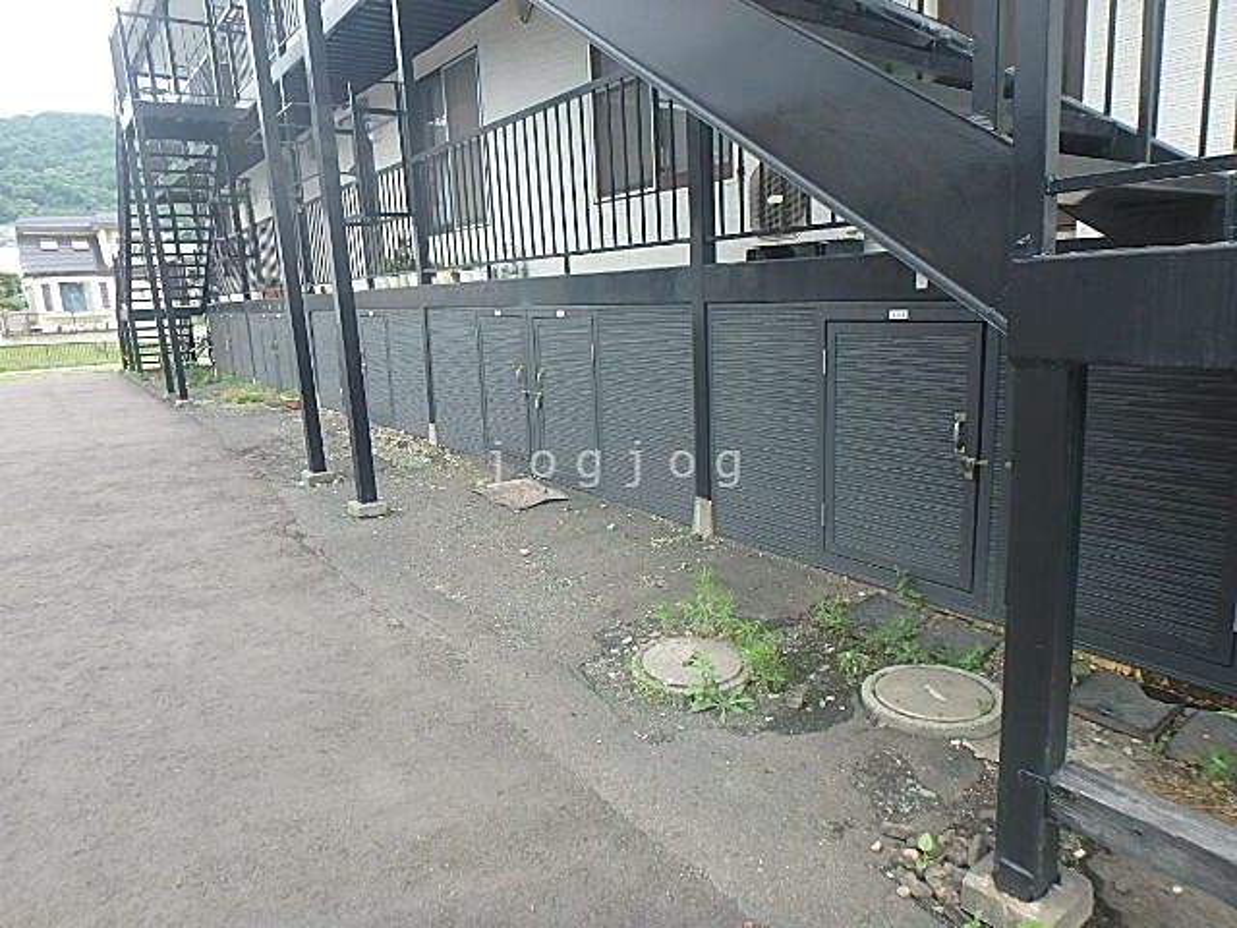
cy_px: 464
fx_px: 750
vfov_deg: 63.4
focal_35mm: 21
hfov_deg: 79.0
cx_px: 618
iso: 125
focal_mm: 3.7
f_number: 3.5
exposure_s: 1/200
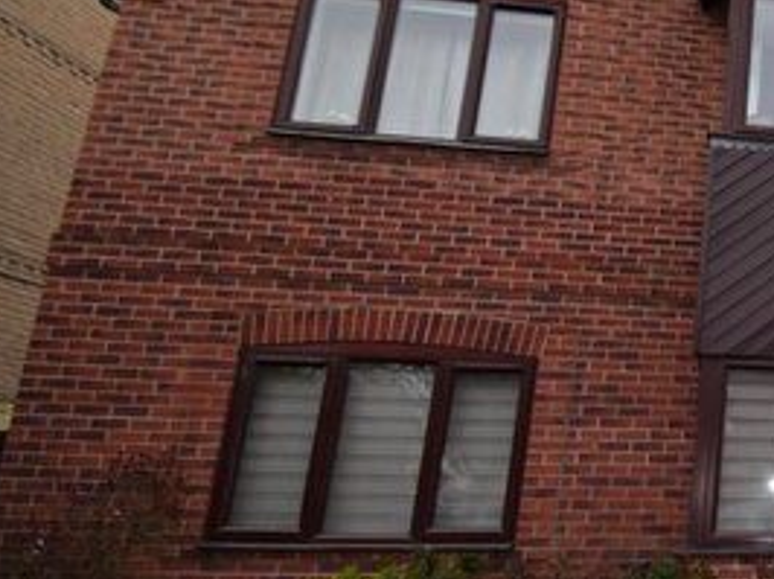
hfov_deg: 35.7
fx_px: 849
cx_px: 972
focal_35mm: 38
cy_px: 255
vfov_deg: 37.6
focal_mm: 10
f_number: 7.1
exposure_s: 1/200
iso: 100
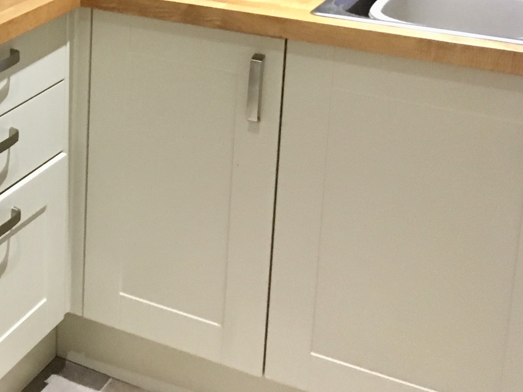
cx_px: -98
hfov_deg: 24.6
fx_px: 1088
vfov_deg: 19.5
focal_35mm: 72
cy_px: -46
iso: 200
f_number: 2.2
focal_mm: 4.15
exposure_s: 1/33
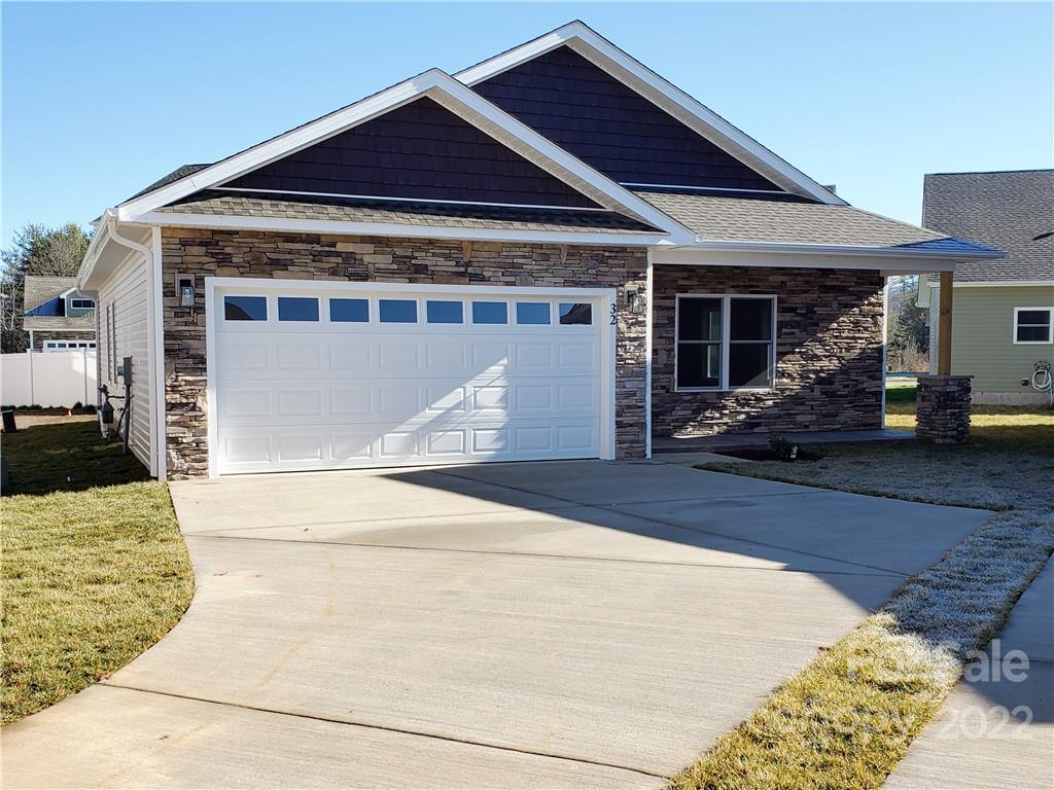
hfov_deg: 67.3
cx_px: 527
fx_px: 792
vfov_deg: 53.1
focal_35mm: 26
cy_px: 395
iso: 50
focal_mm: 4.3
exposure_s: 1/1000
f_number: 2.4
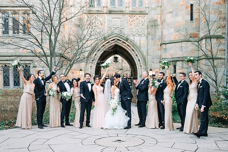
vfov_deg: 37.9
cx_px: 114
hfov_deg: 54.4
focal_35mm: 35
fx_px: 222
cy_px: 76
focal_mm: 35
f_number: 1.8
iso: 500
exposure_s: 1/250
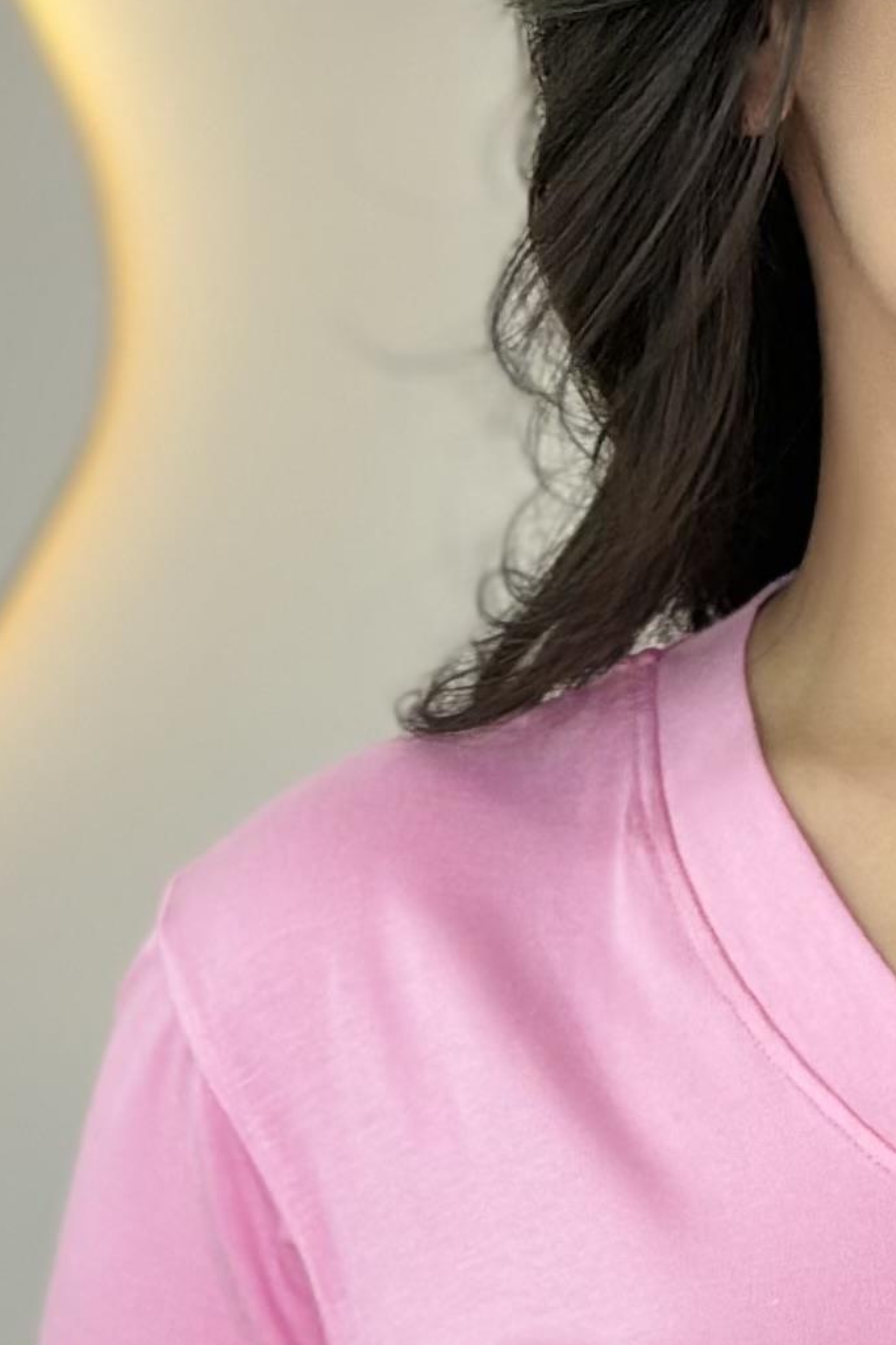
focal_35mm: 197
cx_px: 1270
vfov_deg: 10.3
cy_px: 1486
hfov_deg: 6.9
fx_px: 7357
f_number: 1.78
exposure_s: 1/141
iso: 64
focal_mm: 6.86
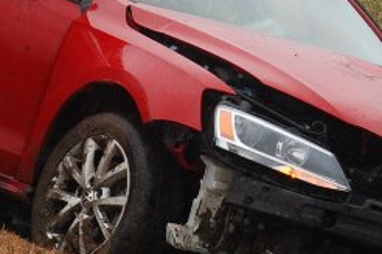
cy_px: -52
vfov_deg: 3.8
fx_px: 3858
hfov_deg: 5.7
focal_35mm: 364
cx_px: 329
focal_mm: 75
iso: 320
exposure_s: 1/200
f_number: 5.6
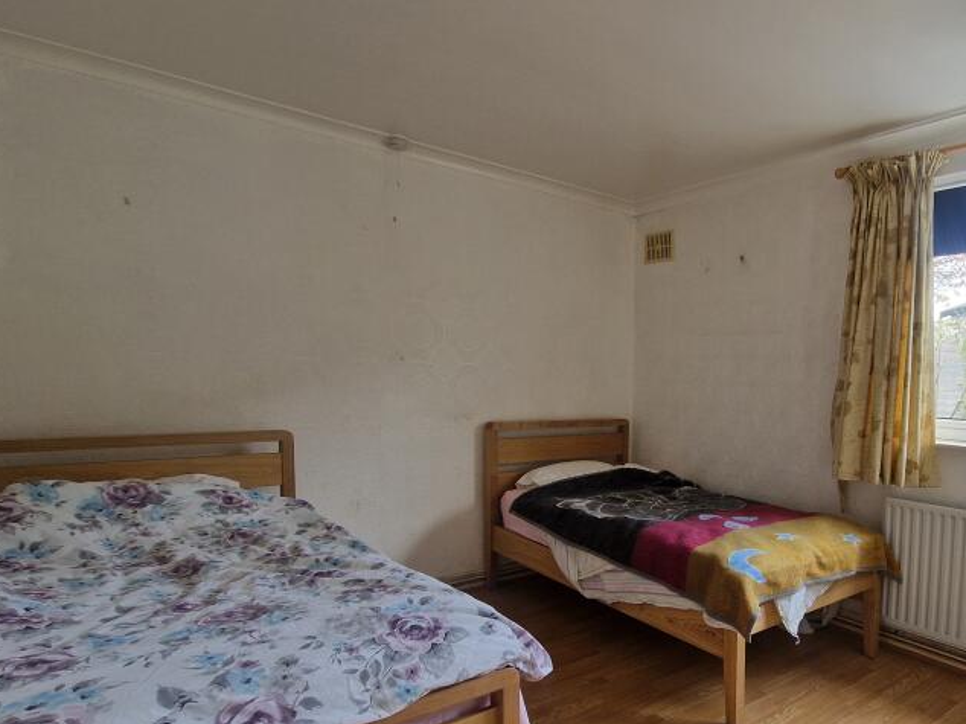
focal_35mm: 21
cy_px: 436
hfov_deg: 73.5
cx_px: 722
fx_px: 586
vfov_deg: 62.8
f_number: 2.2
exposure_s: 1/50
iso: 64
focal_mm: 2.2
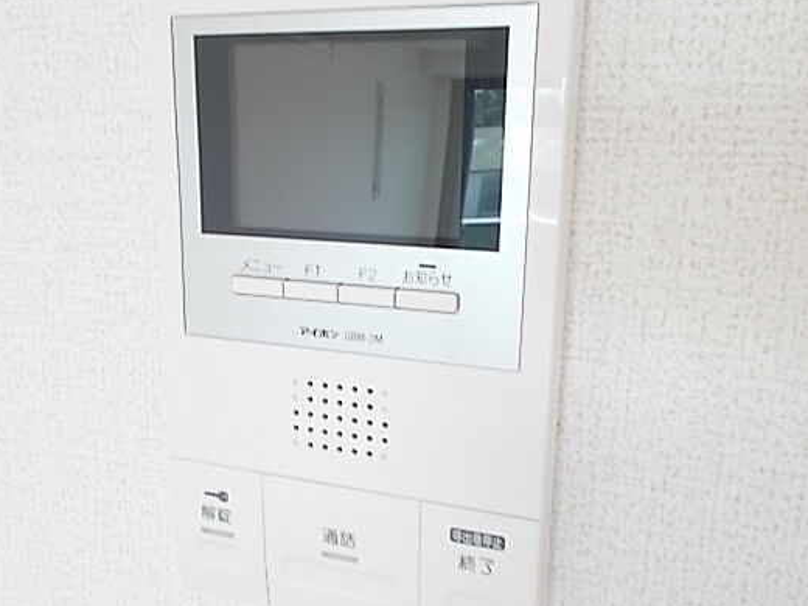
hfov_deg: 56.8
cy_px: 314
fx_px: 747
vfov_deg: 44.2
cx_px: 427
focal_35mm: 32
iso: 125
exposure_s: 1/25
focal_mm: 4.6
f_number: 3.2
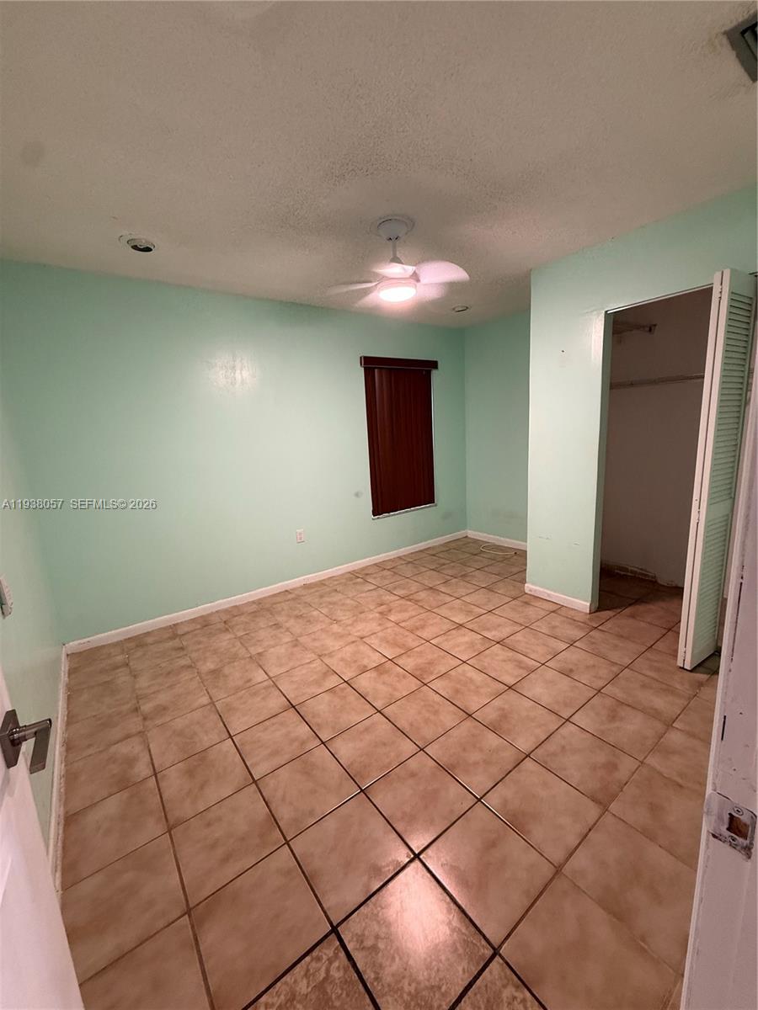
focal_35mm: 14
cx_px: 379
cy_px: 505
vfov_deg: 102.1
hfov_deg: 85.7
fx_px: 409
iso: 250
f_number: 2.2
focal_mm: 2.22
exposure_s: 1/60
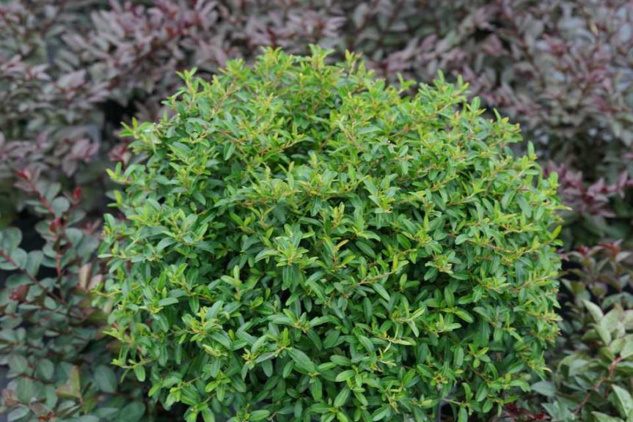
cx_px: 316
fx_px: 1495
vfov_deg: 16.1
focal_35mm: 85
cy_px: 211
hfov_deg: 23.9
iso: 100
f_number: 5.6
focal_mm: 85
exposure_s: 1/25
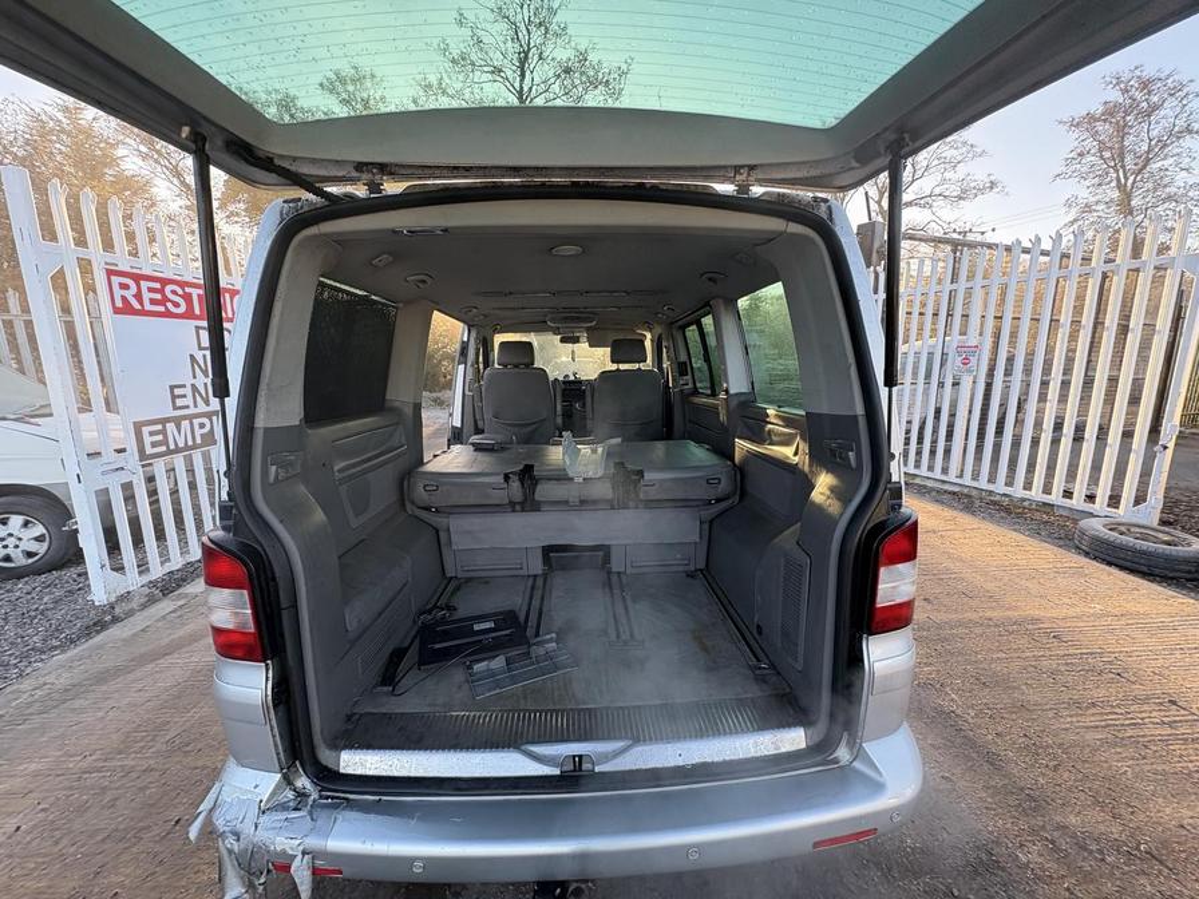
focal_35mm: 14
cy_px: 450
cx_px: 600
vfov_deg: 85.7
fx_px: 485
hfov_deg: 102.1
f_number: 2.2
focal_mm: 2.22
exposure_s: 1/136
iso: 125
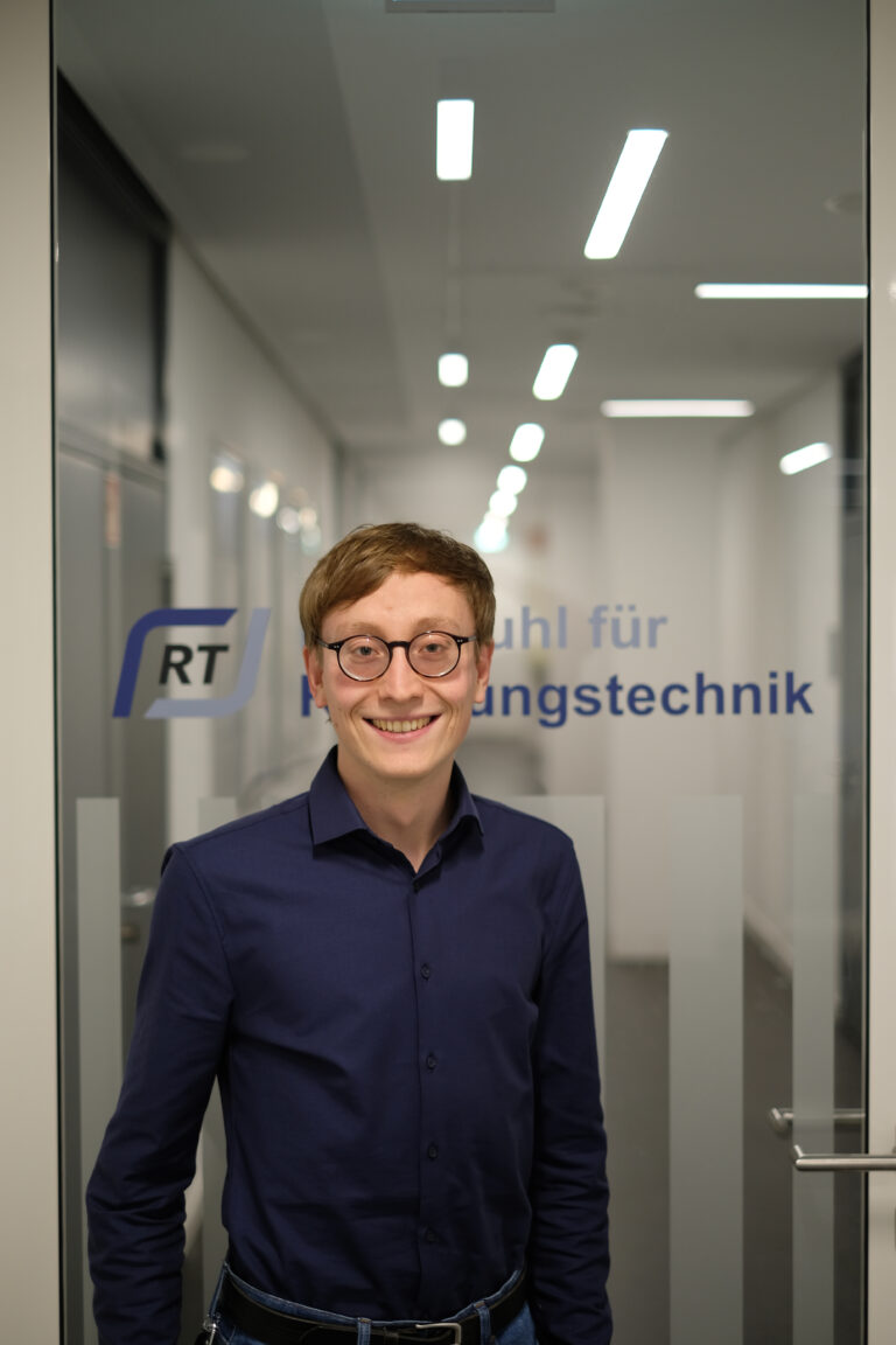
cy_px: 672
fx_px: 1979
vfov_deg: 37.5
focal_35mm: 53
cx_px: 448
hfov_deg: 25.5
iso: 200
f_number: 1.4
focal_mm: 35
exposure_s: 1/42
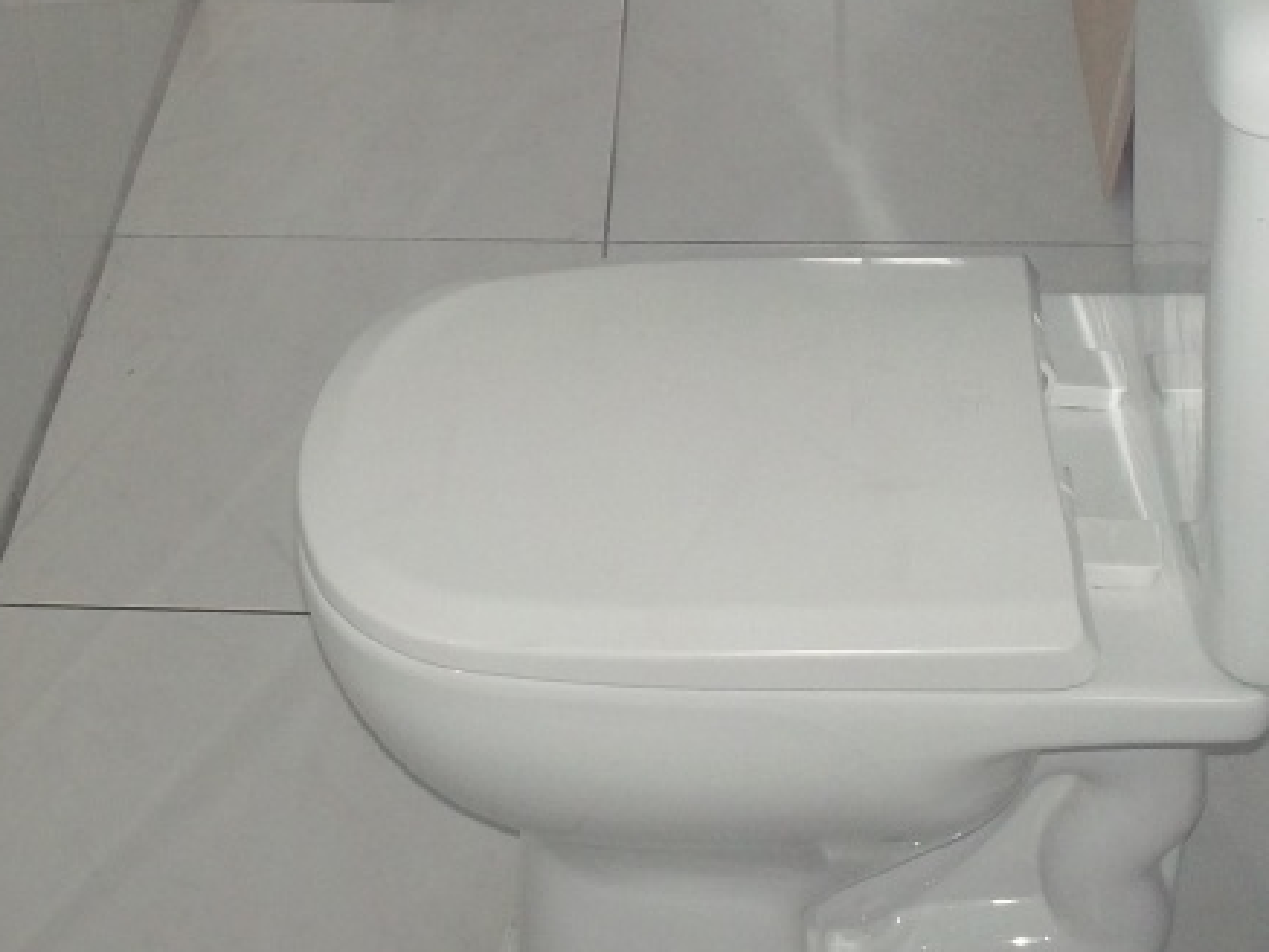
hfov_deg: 21.9
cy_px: -107
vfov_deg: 16.1
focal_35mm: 89
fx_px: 3264
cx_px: 363
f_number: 4.5
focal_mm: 6.3
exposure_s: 1/60
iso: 160
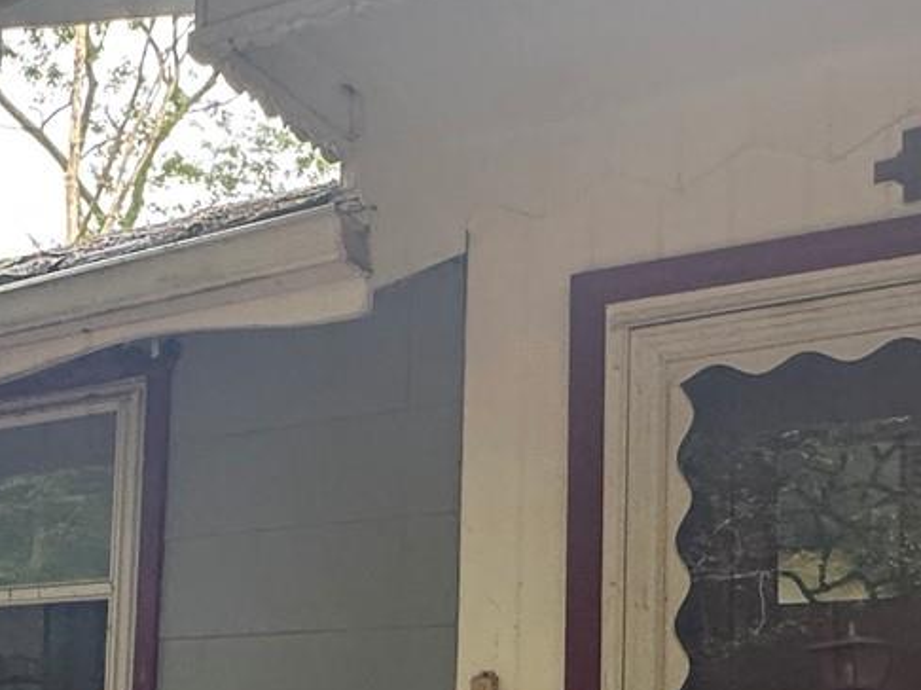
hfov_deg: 31.5
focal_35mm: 59
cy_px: 718
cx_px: 135
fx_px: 1569
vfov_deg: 23.6
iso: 160
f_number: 2.2
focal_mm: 2.22
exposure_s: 1/99
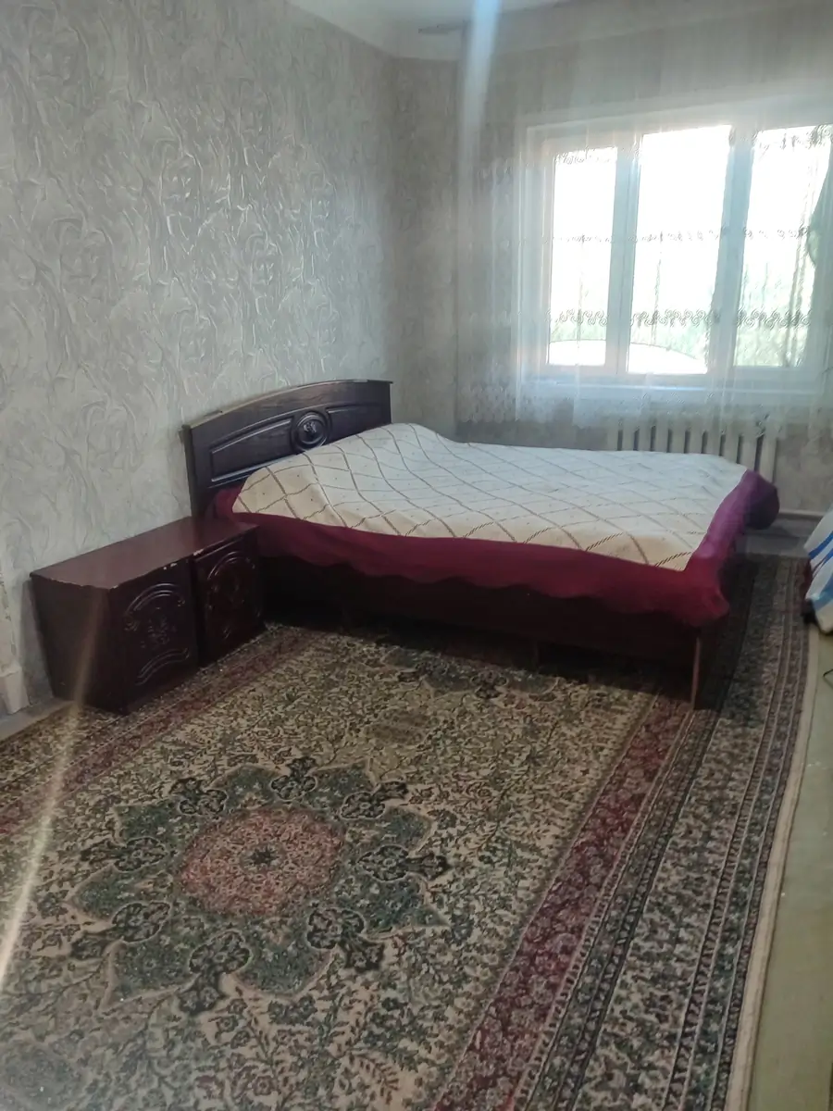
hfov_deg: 54.9
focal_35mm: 25
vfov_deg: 69.4
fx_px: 802
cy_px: 556
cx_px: 416
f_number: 1.89
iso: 191
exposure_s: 1/33
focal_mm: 5.95
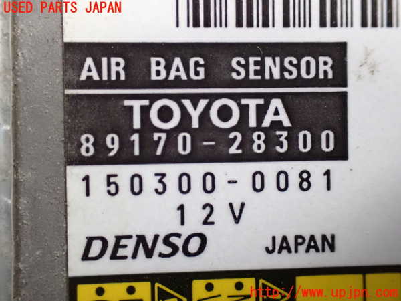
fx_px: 510
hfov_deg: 42.9
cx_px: 200
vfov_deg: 32.9
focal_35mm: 44
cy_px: 150
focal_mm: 7.84
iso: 1600
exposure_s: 1/25
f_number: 2.9
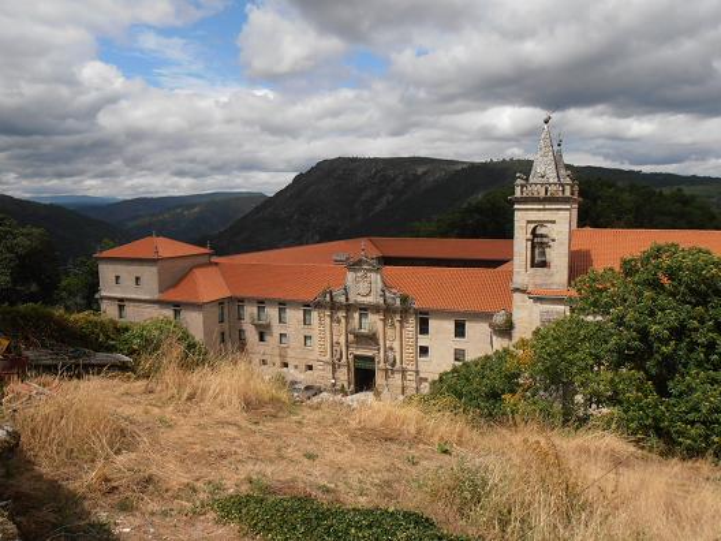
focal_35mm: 30
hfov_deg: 60.0
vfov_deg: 46.8
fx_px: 625
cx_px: 360
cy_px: 270
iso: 80
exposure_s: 1/2000
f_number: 3.5
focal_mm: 5.25
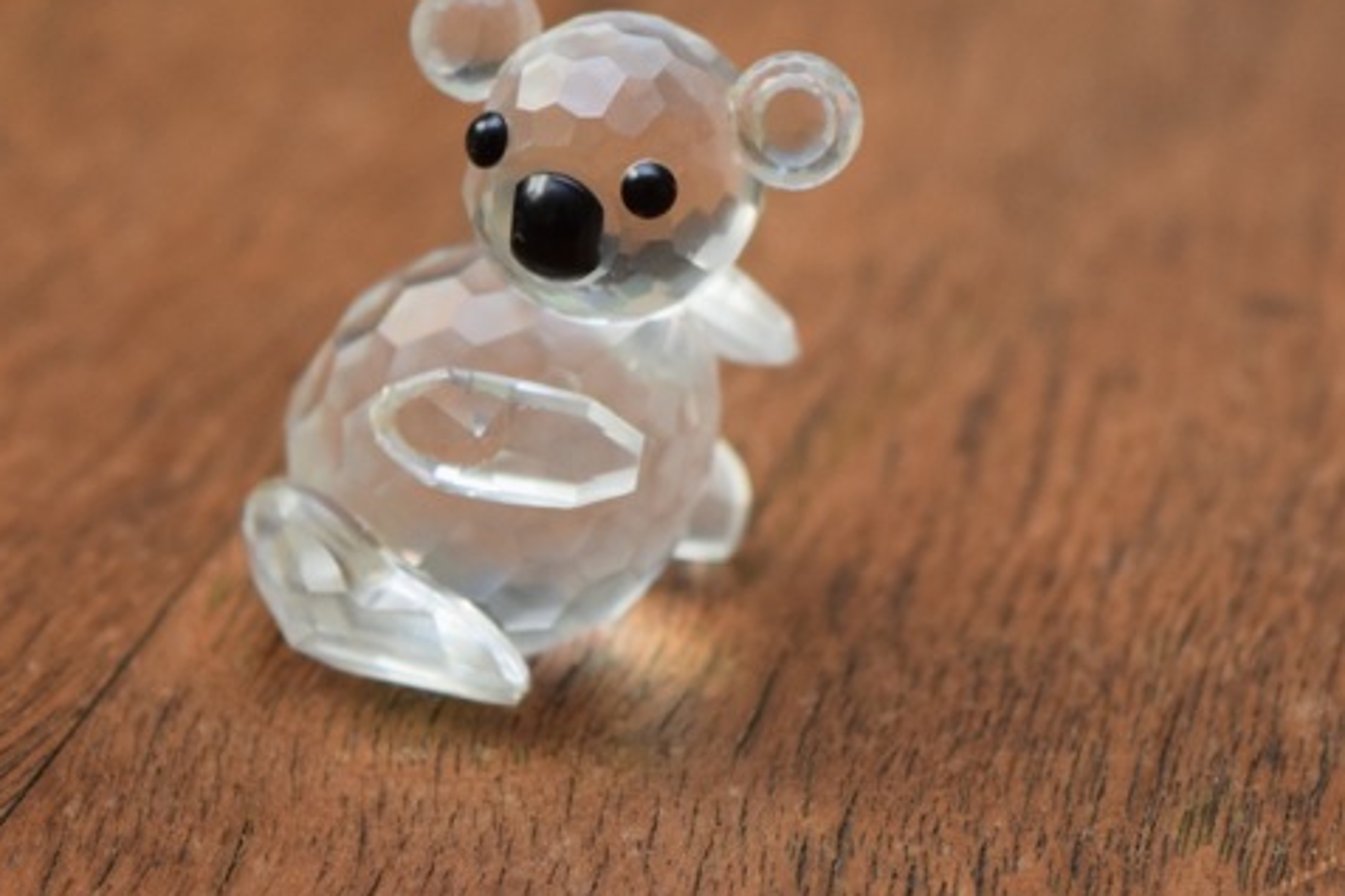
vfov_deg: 7.9
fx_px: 6465
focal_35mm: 173
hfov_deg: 11.9
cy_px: 275
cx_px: 561
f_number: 5.6
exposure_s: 1/80
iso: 800
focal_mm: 55
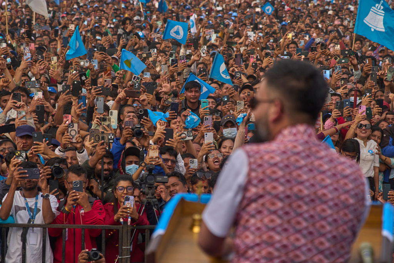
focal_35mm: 157
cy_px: 132
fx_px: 1718
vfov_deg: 8.7
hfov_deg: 13.1
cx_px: 197
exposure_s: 1/2000
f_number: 4.5
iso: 400
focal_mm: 105
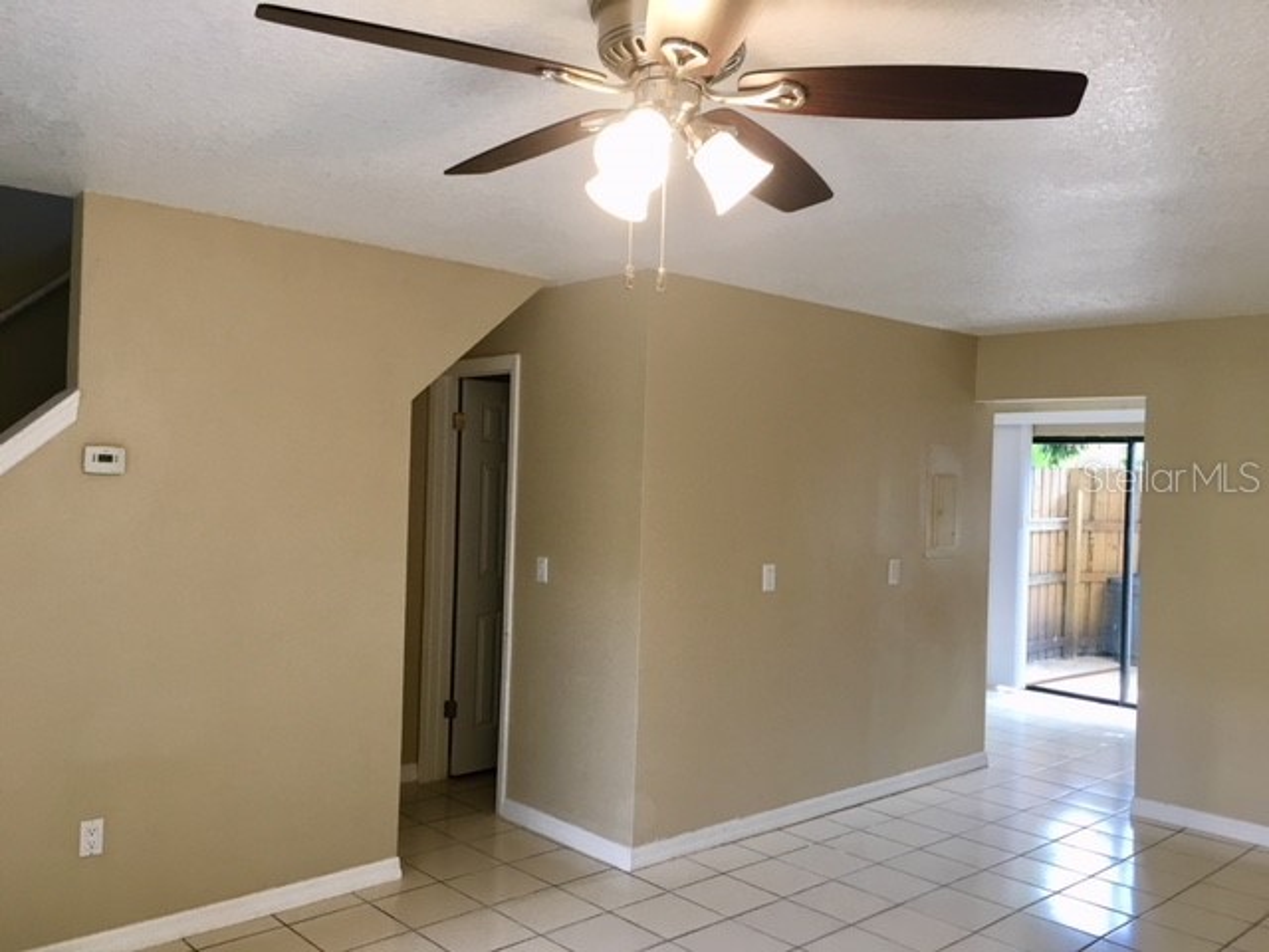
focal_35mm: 29
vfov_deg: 48.2
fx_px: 1063
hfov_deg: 61.7
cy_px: 476
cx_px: 634
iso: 40
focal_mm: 4.15
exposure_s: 1/30
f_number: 2.2
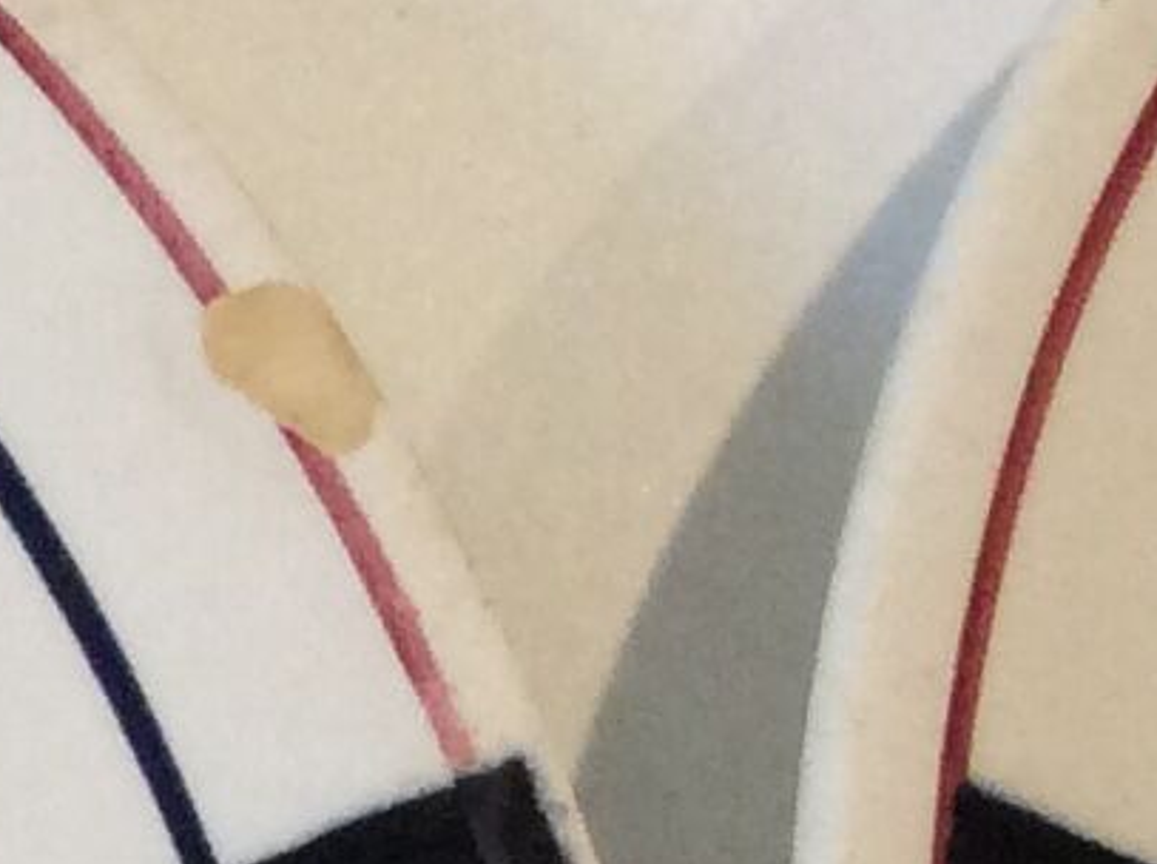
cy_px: 2038
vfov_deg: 6.9
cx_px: -2089
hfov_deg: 8.4
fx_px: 6808
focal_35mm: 204
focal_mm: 3.3
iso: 80
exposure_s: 1/25
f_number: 2.4
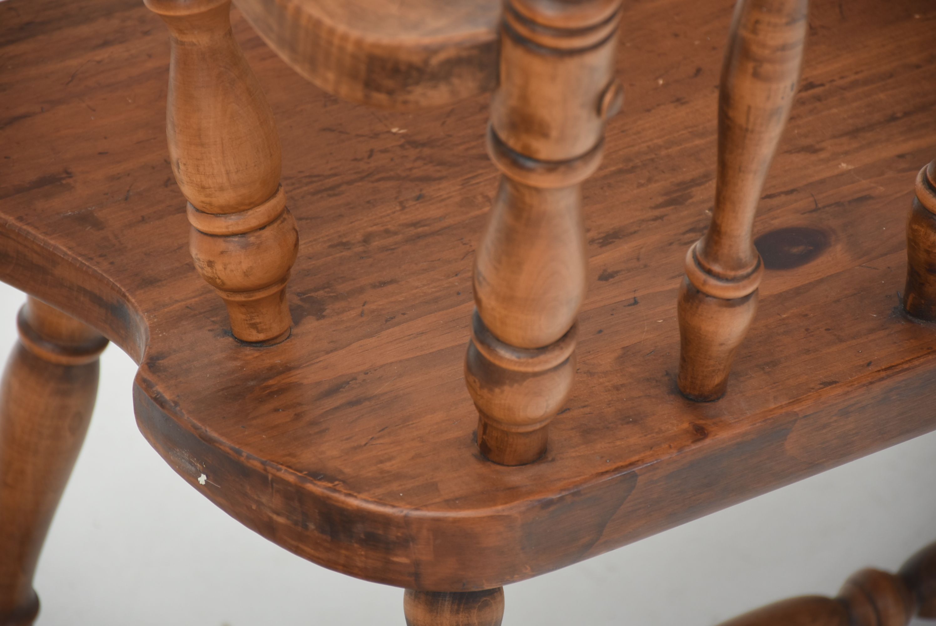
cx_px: 468
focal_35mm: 210
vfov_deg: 6.6
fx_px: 5464
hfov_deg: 9.8
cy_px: 313
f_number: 6.3
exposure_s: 1/100
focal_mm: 140
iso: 200
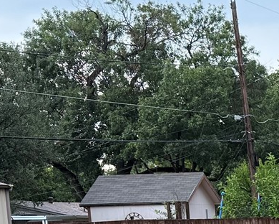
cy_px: 375
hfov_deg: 14.1
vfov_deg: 11.8
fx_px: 1016
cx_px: 484
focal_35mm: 123
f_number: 1.78
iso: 100
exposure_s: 1/265
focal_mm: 6.76
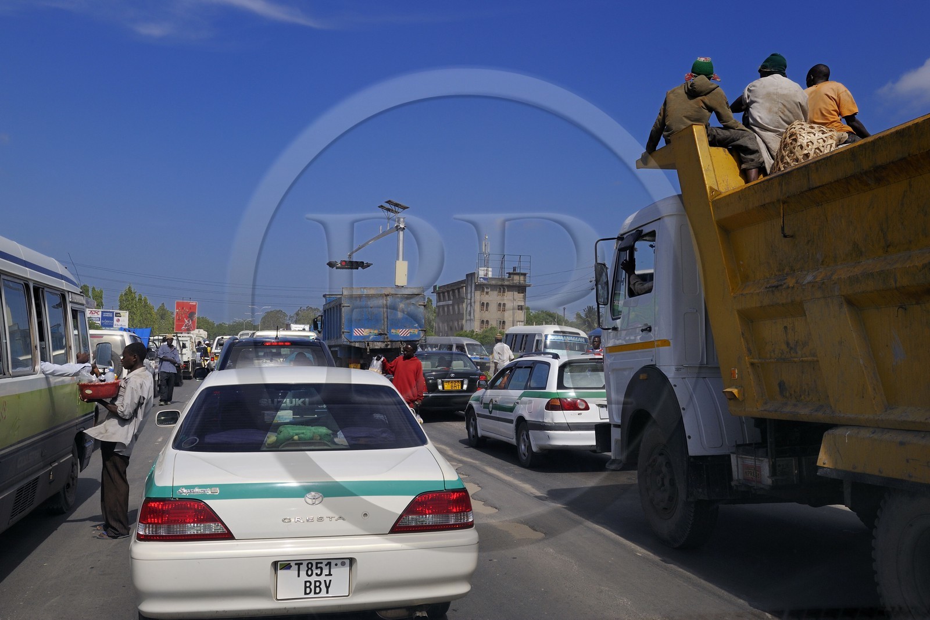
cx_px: 465
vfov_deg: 37.8
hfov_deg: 54.4
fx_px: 904
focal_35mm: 35
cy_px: 310
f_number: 13
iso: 400
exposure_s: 1/500
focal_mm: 35
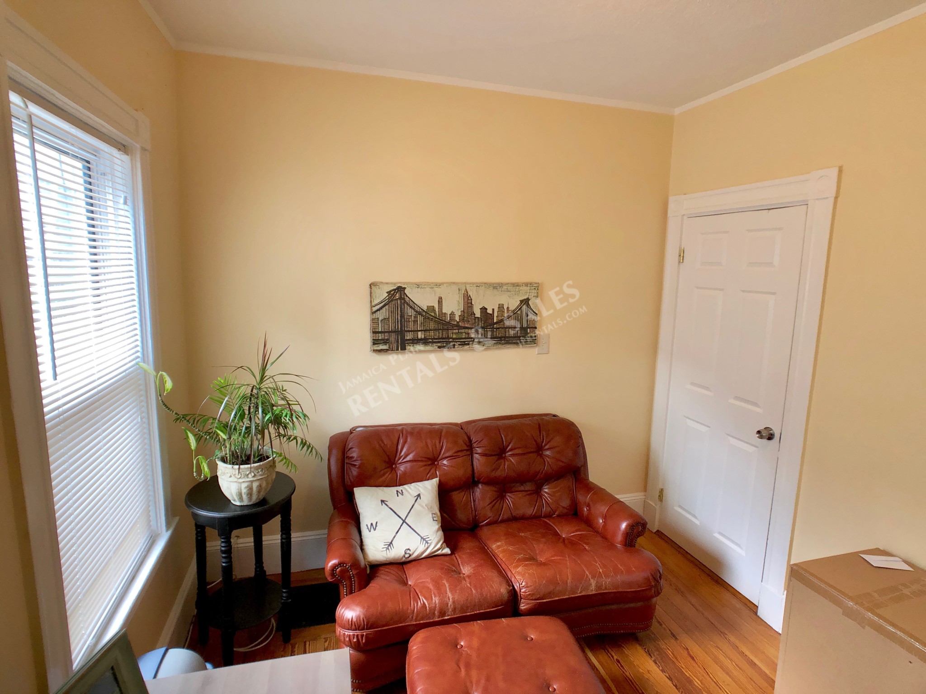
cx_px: 463
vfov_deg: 49.7
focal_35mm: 28
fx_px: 749
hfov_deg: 63.4
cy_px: 347
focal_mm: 3.99
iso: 25
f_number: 1.8
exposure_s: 1/60
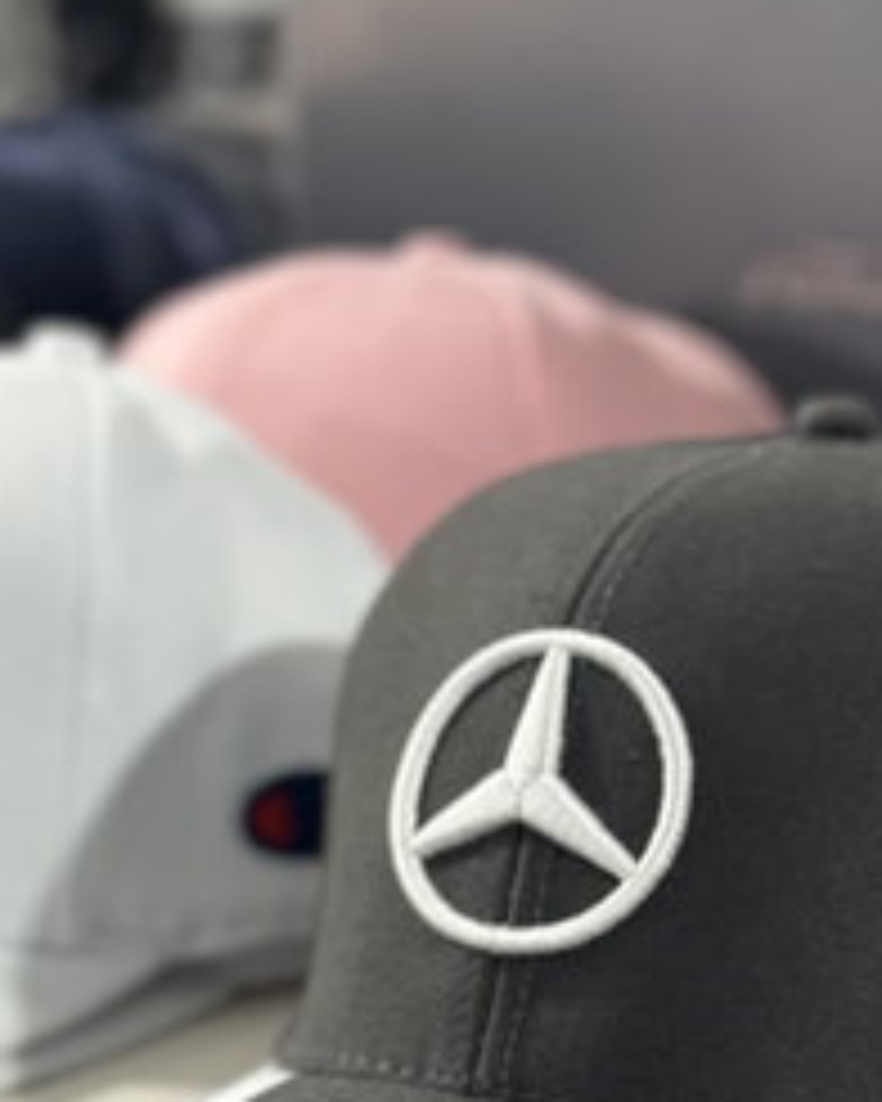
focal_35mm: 102
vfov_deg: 18.7
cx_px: 652
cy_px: 812
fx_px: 3328
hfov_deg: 15.0
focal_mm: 6.86
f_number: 1.78
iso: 250
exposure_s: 1/50
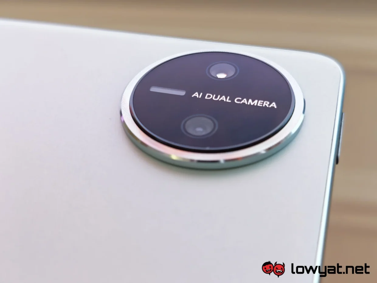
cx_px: 188
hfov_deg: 41.2
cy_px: 142
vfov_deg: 31.5
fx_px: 501
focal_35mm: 46
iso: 125
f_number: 1.6
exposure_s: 1/60
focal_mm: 5.4
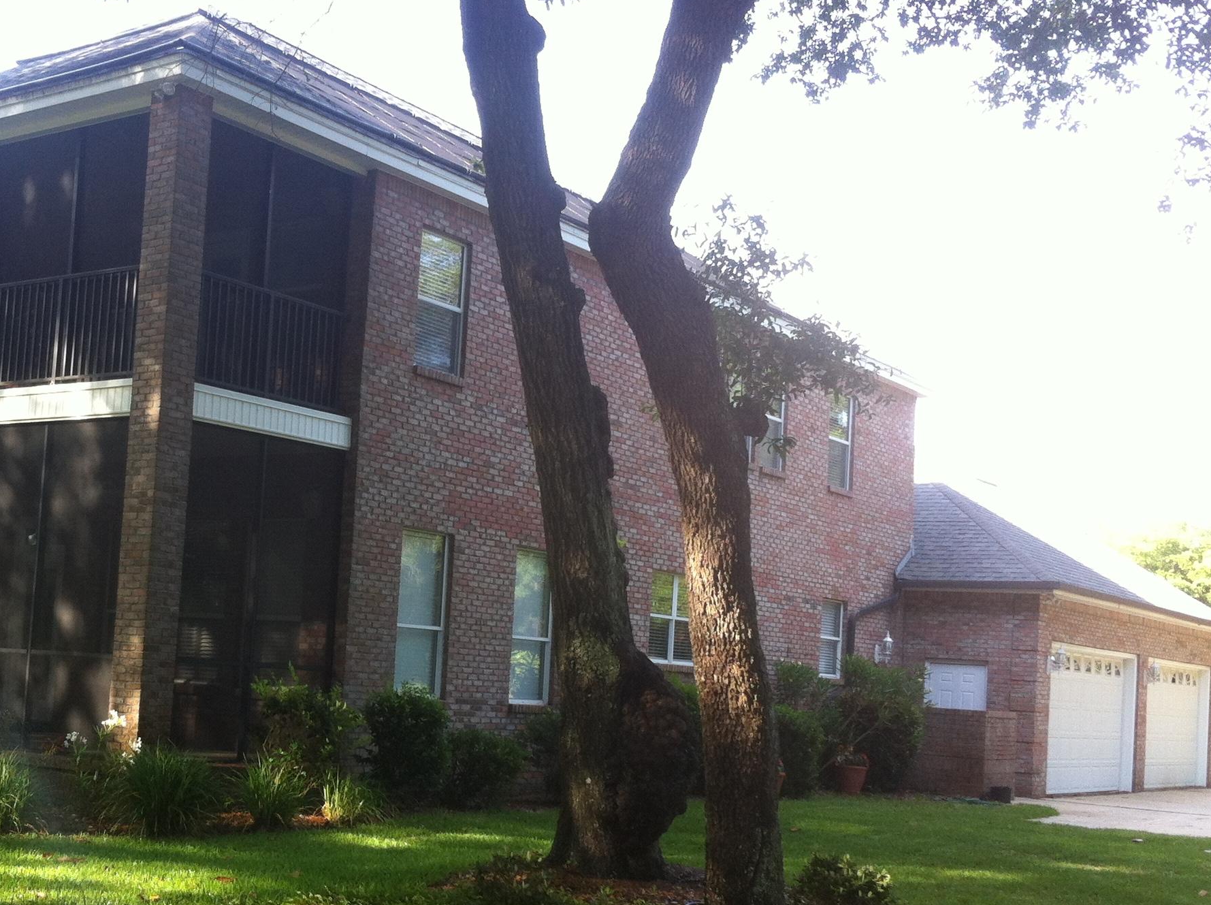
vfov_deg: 28.4
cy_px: 535
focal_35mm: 51
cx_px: 380
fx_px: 1782
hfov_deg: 37.0
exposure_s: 1/100
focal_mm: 3.85
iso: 80
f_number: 2.8
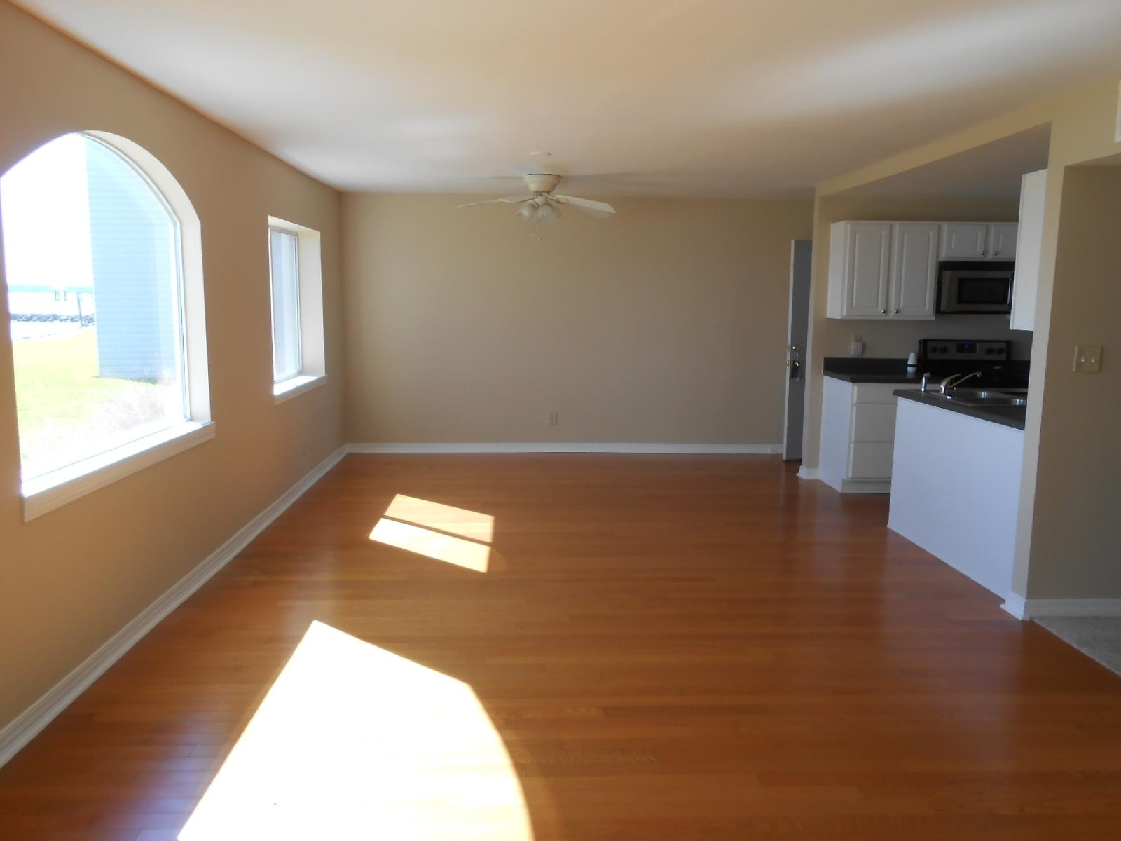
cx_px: 560
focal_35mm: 26
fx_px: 842
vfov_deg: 53.1
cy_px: 420
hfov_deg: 67.3
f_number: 3.5
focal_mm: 4.6
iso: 80
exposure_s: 1/100
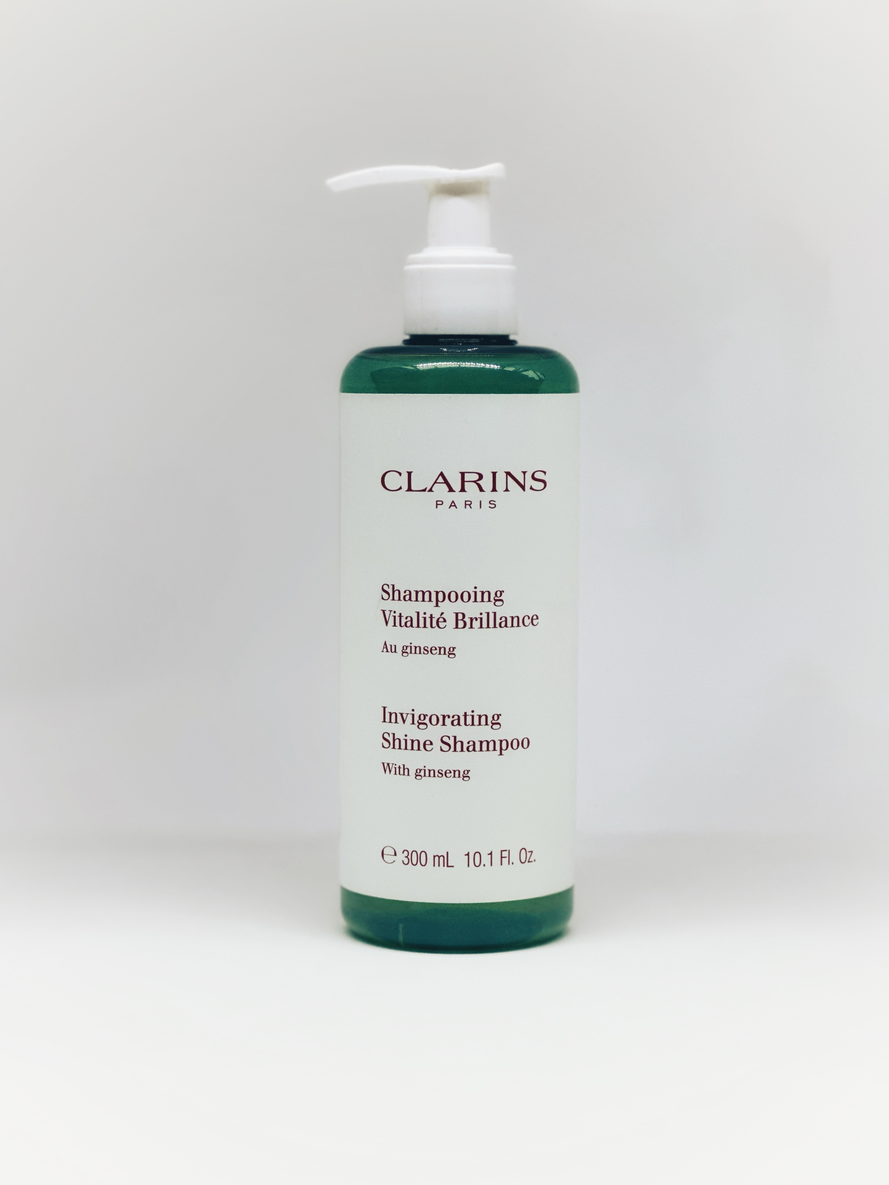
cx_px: 444
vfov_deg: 25.3
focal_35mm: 77
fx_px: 2637
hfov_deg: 19.1
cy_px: 592
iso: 80
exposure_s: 1/121
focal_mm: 9
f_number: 2.8
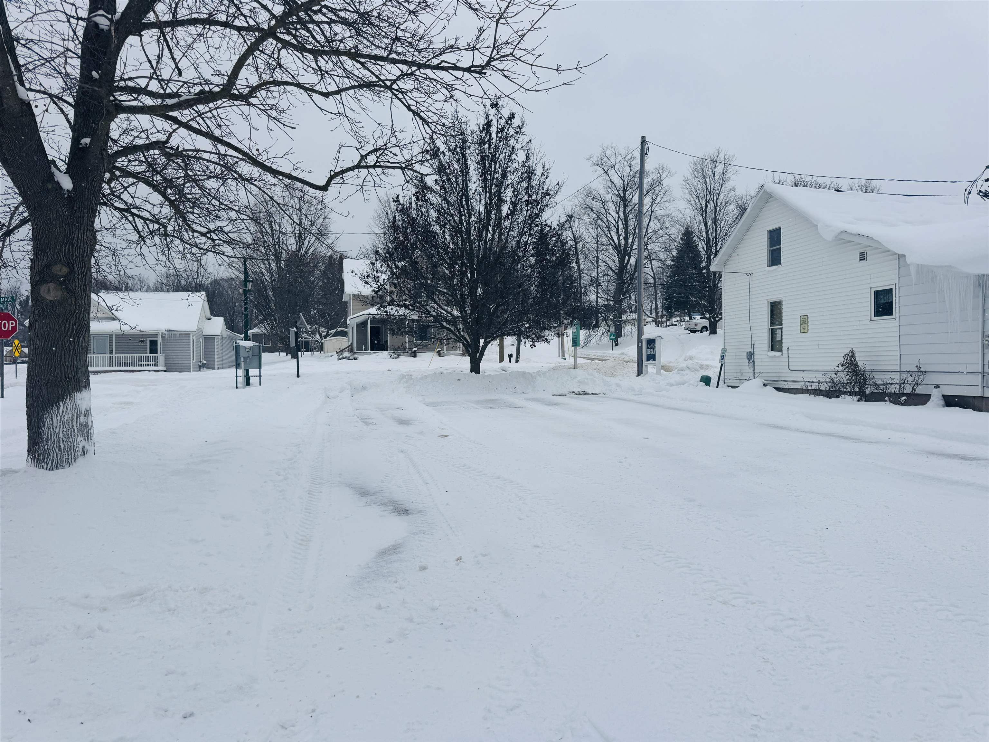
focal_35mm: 24
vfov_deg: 56.8
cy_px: 371
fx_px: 686
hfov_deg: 71.6
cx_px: 494
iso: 80
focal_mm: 6.76
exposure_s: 1/3802
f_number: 1.78
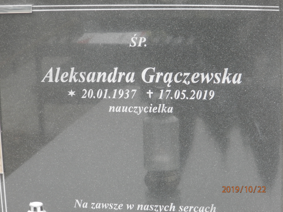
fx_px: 1251
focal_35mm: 153
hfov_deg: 12.9
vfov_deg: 9.7
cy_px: 106
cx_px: 142
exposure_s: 1/60
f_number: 4.9
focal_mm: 27.4
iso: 200
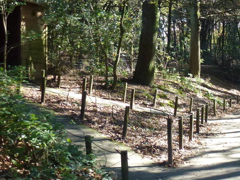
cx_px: 235
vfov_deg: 24.3
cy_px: 64
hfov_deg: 30.2
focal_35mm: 60
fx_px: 416
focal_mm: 4.3
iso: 200
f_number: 3.3
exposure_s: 1/160
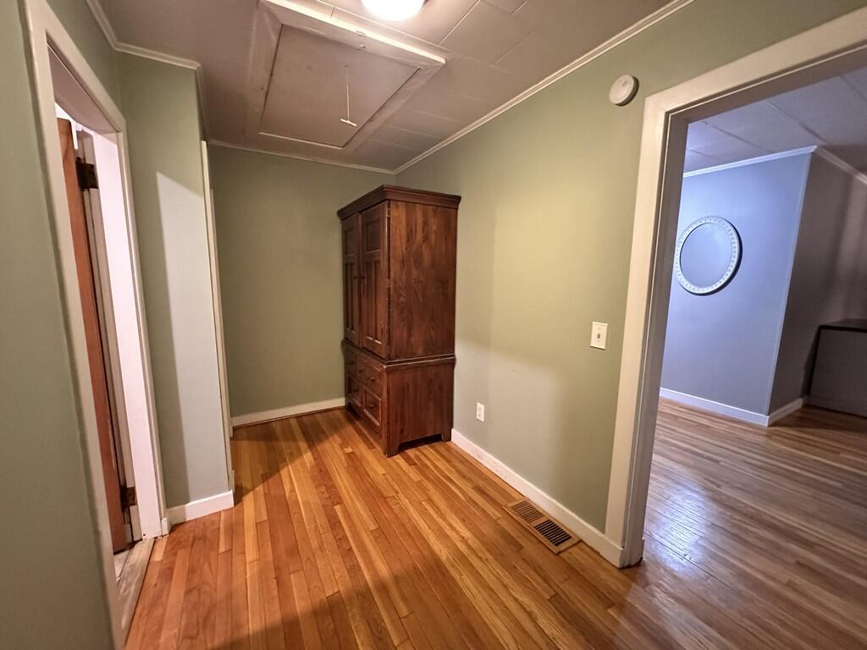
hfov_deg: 102.1
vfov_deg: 85.7
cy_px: 325
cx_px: 434
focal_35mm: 14
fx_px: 351
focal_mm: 2.22
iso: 1000
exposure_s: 1/40
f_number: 2.2
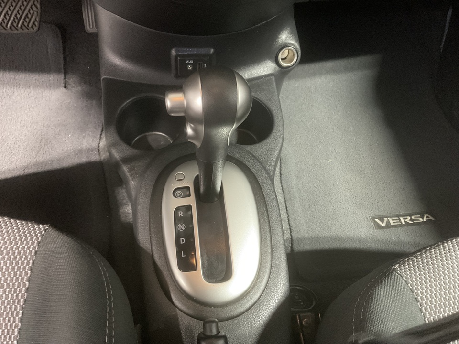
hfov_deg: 61.7
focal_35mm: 29
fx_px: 385
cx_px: 230
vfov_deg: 48.2
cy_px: 172
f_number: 1.8
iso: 400
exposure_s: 1/25
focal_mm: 3
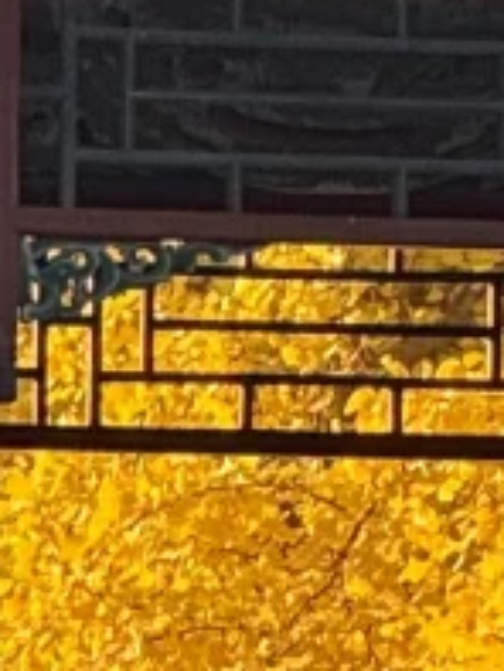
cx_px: 1076
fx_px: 16987
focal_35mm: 876
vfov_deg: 2.3
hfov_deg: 1.7
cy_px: -92
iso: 50
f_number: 2.8
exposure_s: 1/216
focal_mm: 15.66
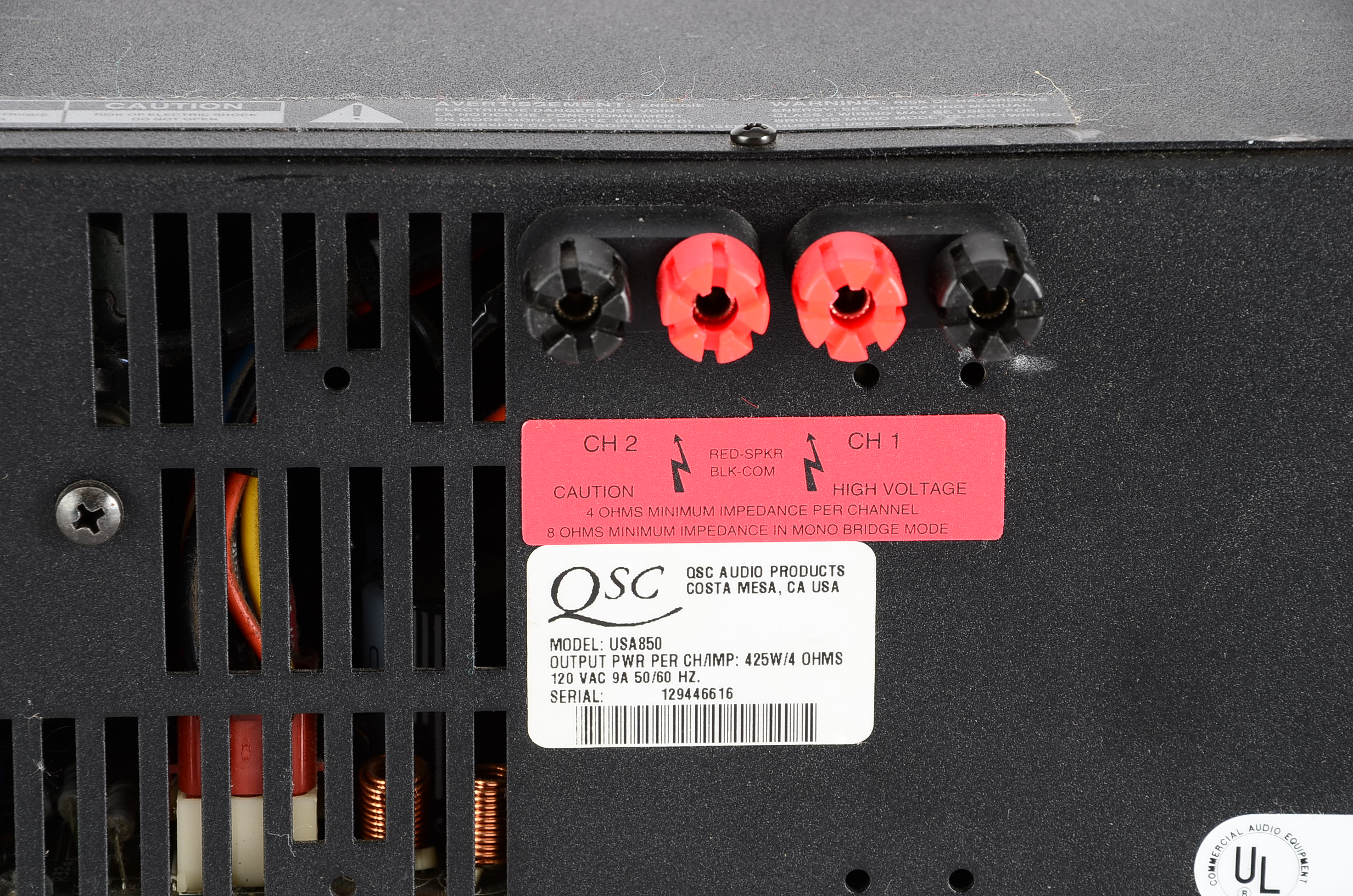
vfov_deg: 8.7
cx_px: 676
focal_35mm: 158
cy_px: 448
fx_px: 5907
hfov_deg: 13.1
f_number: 9
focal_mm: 105
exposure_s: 1/160
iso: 100
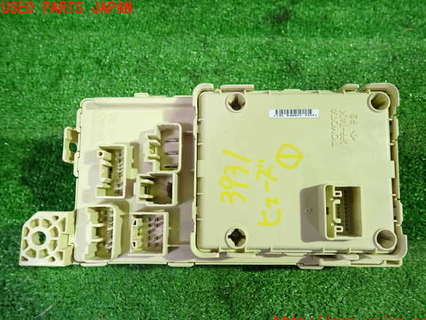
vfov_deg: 53.1
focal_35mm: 26
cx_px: 219
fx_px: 320
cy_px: 166
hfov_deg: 67.3
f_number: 2
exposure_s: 1/30
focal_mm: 4.5
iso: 320
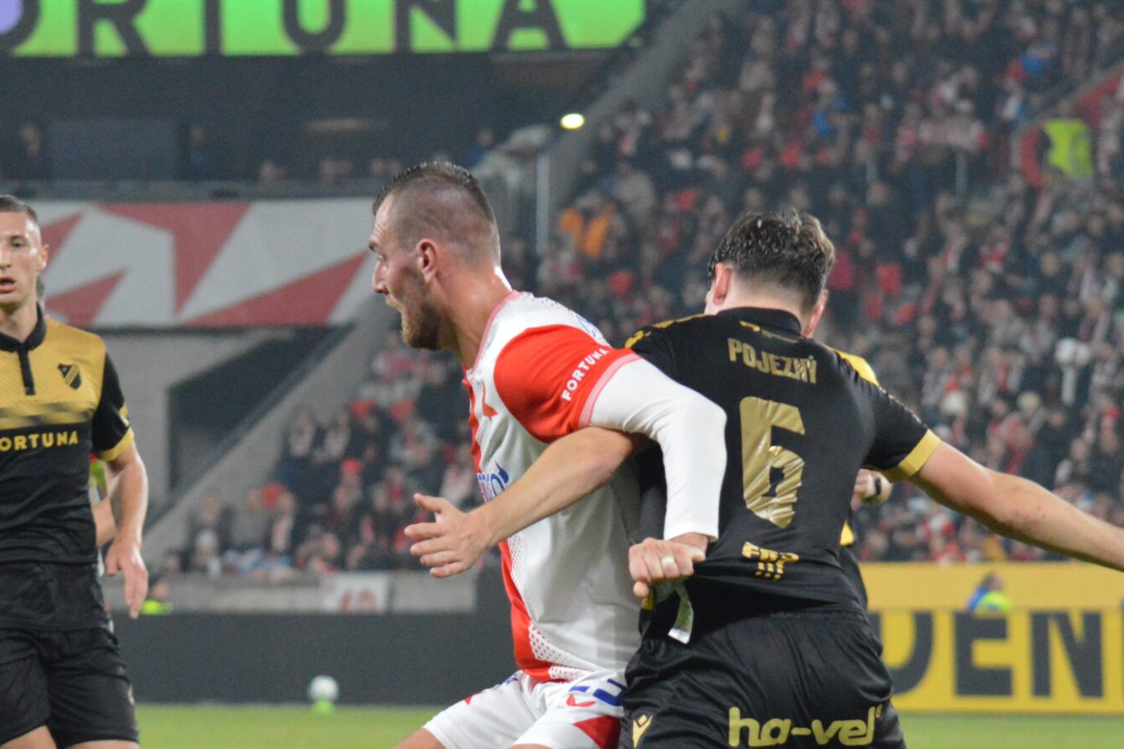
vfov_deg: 3.5
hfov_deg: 5.3
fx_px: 12143
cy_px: 703
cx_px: 524
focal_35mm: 389
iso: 3200
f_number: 4.8
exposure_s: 1/640
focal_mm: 135
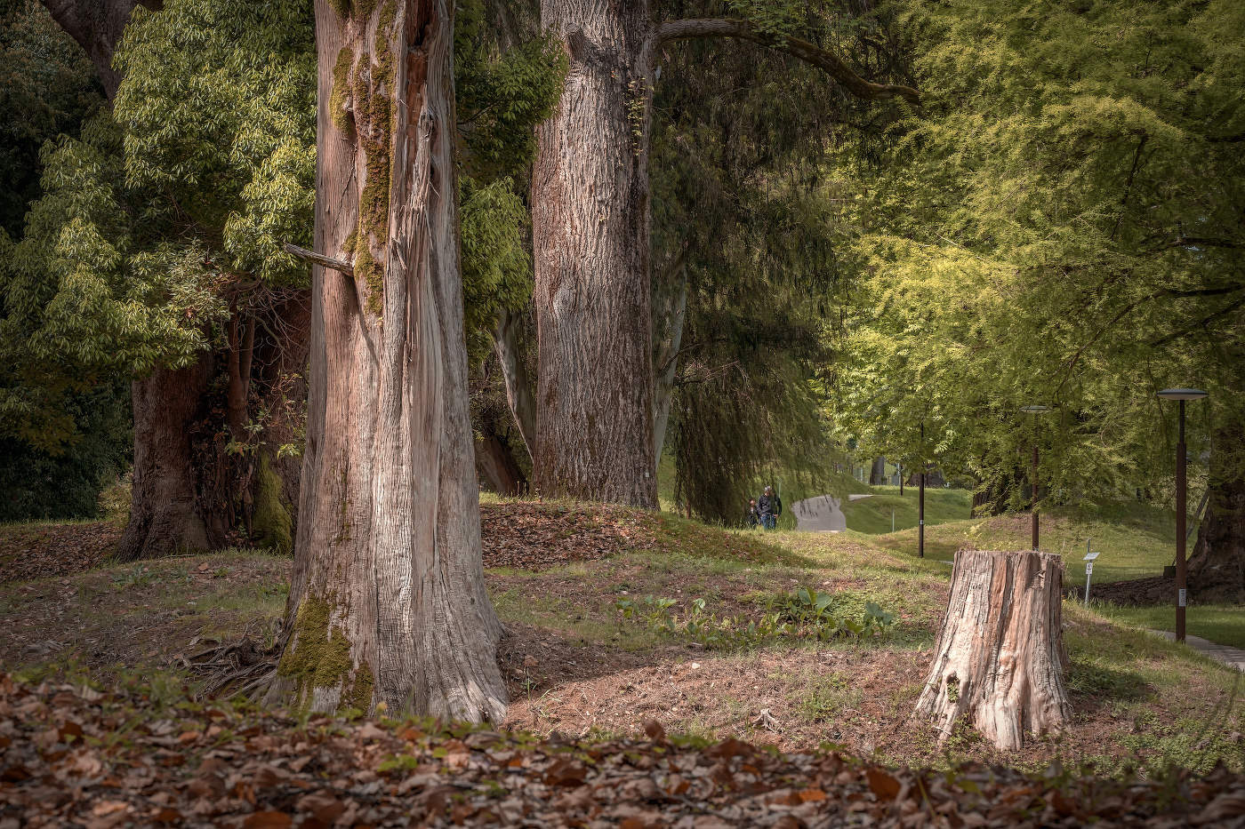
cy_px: 414
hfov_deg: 18.3
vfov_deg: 12.2
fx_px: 3873
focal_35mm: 112
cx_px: 622
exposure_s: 1/40
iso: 320
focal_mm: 74.4
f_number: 11
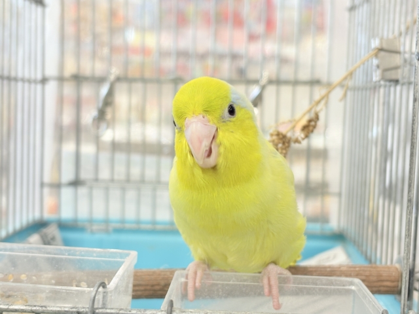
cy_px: 157
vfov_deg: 28.0
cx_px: 210
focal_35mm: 52
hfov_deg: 36.8
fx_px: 629
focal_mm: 5.96
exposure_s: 1/50
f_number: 1.6
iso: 64
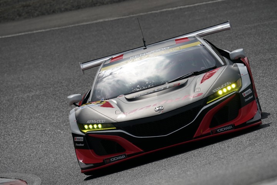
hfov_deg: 3.5
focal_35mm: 594
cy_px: 92
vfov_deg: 2.3
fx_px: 4570
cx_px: 138
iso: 200
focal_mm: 594
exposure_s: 1/800
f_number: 10
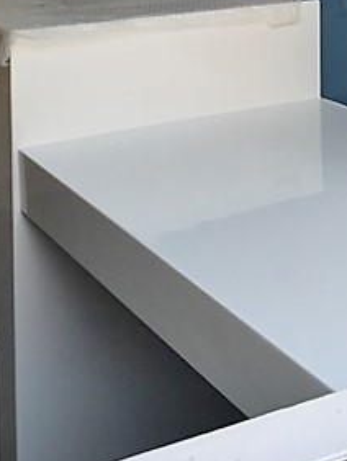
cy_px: -99
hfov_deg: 18.0
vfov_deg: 22.0
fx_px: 1094
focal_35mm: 82
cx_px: 207
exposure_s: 1/100
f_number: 2.2
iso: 50
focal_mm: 4.15
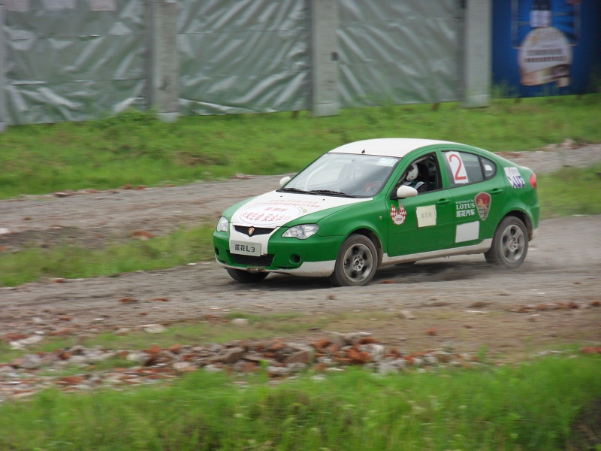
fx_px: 4167
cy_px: 226
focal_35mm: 240
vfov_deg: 6.2
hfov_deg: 8.2
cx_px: 300
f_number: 5.8
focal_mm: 42
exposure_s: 1/125
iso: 100
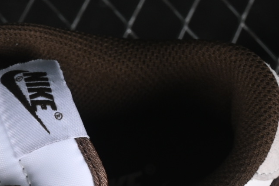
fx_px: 2519
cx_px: -43
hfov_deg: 6.3
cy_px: 388
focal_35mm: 325
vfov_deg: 4.2
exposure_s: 1/80
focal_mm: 50
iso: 160
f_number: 7.1
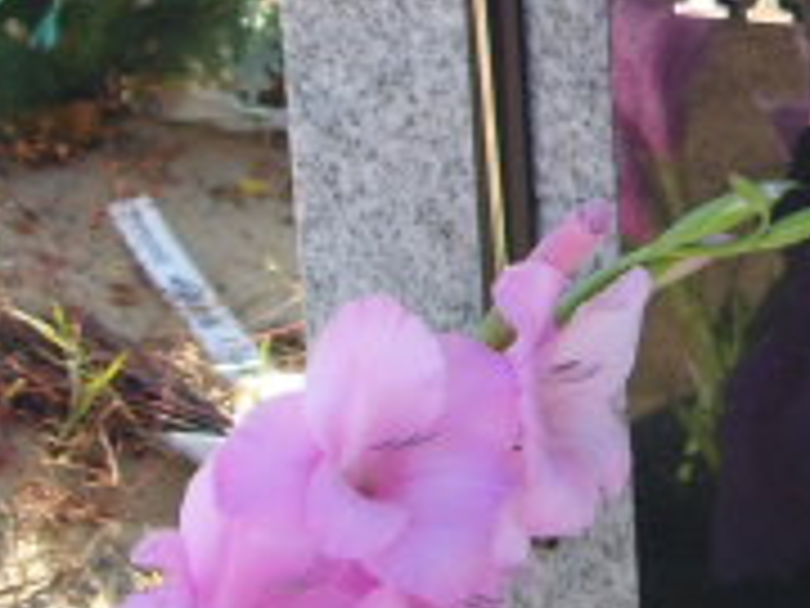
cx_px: 1170
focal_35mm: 149
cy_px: -18
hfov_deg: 12.7
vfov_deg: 9.9
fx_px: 3487
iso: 100
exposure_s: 1/238
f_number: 3.7
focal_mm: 7.6
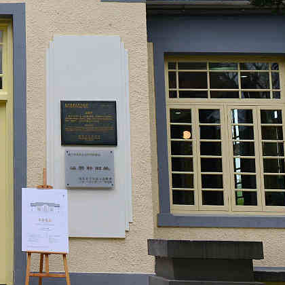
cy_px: 75
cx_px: -65
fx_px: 792
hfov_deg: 19.2
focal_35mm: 85
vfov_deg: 20.3
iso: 100
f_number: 5.6
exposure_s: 1/100
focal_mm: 35
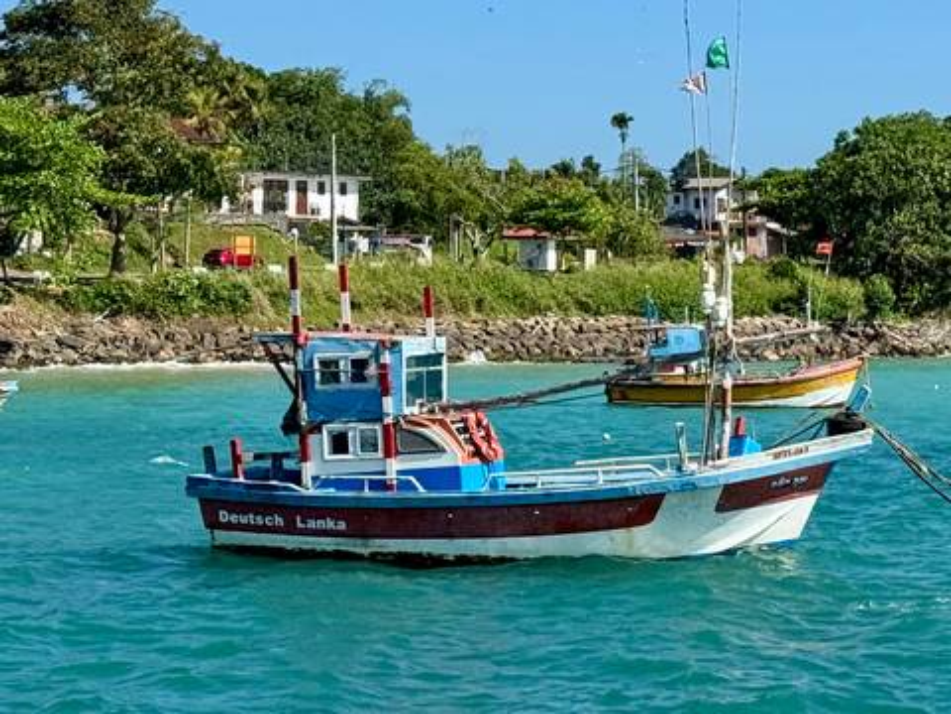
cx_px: 476
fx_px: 1319
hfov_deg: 39.7
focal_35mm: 48
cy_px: 357
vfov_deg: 30.3
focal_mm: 6.76
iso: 64
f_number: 1.78
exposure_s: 1/4975
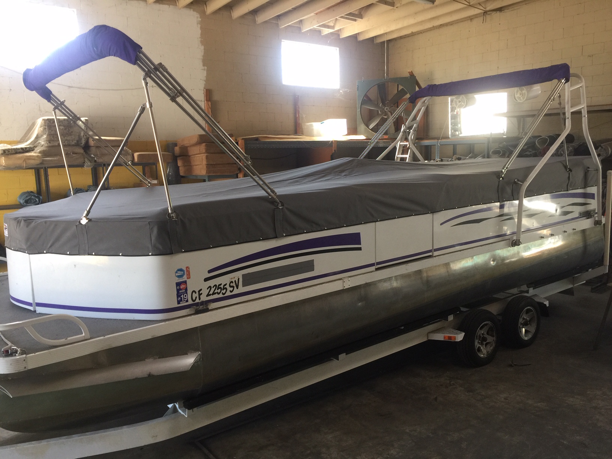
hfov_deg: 61.7
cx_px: 306
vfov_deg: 48.2
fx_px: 513
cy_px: 230
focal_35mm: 29
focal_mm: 4.15
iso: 32
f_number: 2.2
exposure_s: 1/30
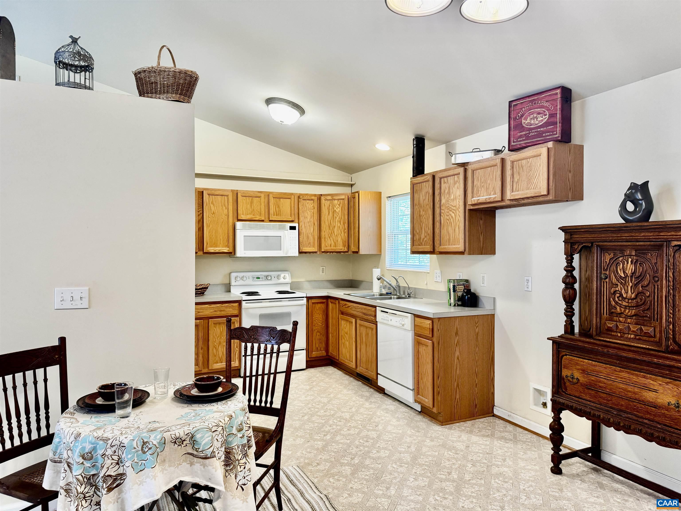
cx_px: 340
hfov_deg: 71.6
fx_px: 472
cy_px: 256
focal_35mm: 24
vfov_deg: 56.8
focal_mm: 6.76
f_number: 1.78
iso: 160
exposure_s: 1/60
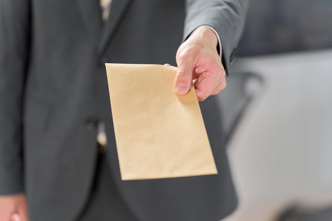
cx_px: 166
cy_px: 110
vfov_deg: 11.1
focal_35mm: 123
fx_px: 1134
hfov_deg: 16.7
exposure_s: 1/125
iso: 640
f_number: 2.8
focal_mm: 123
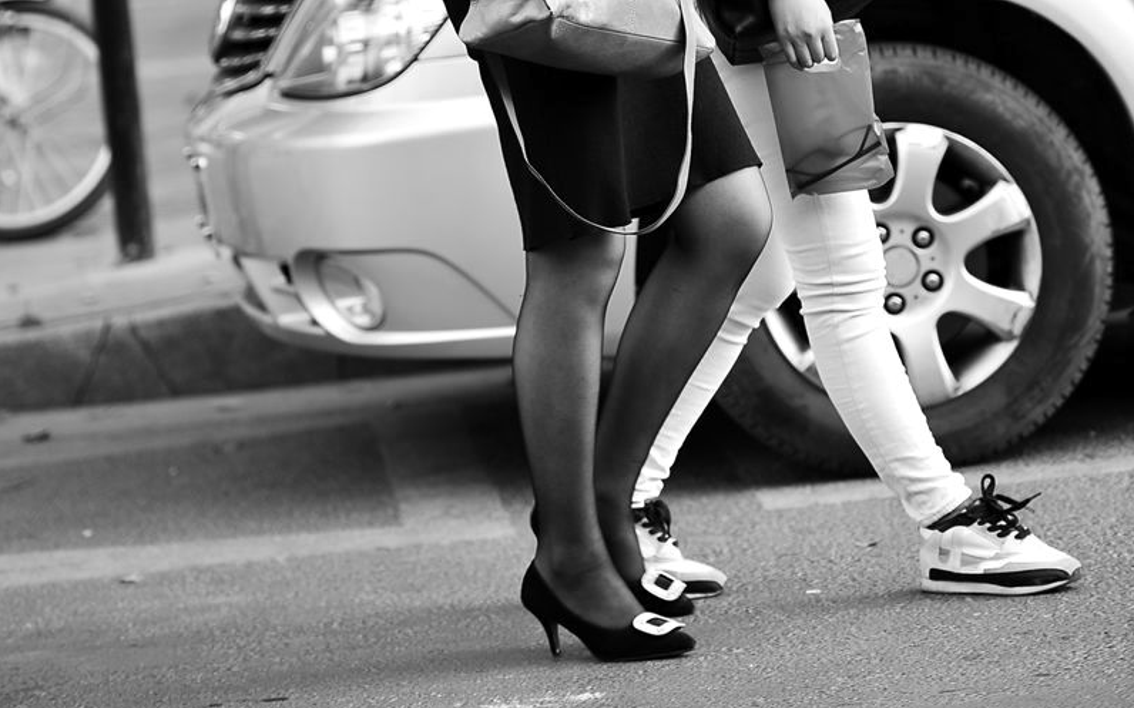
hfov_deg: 8.8
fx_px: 7353
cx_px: 567
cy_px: -48
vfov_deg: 5.5
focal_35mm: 238
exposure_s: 1/400
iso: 320
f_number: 2.8
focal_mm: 155
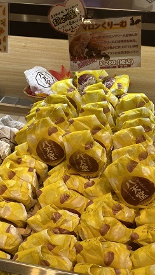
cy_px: 140
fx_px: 212
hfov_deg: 39.9
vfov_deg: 66.1
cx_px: 96
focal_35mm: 29
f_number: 1.8
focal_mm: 4.25
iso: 32
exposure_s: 1/263
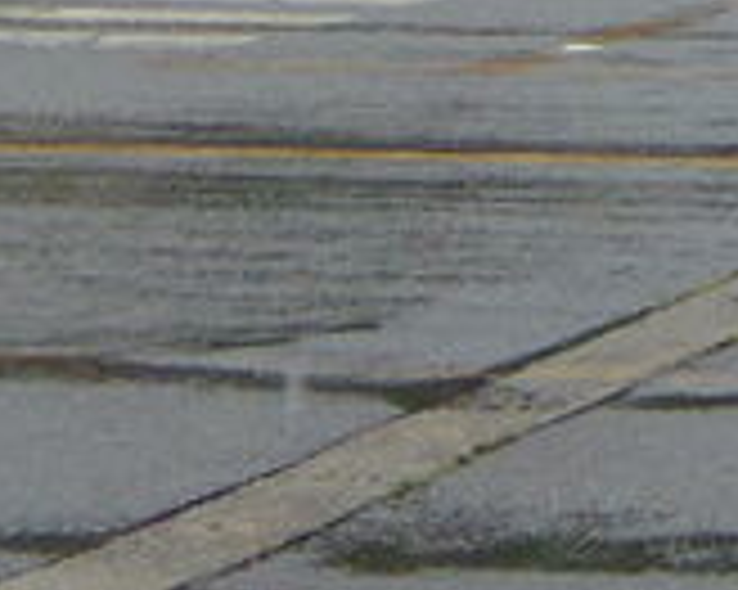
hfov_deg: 5.6
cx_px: 1575
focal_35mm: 336
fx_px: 7335
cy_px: -1054
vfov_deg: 4.5
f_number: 3.2
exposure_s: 1/640
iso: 125
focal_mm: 8.5
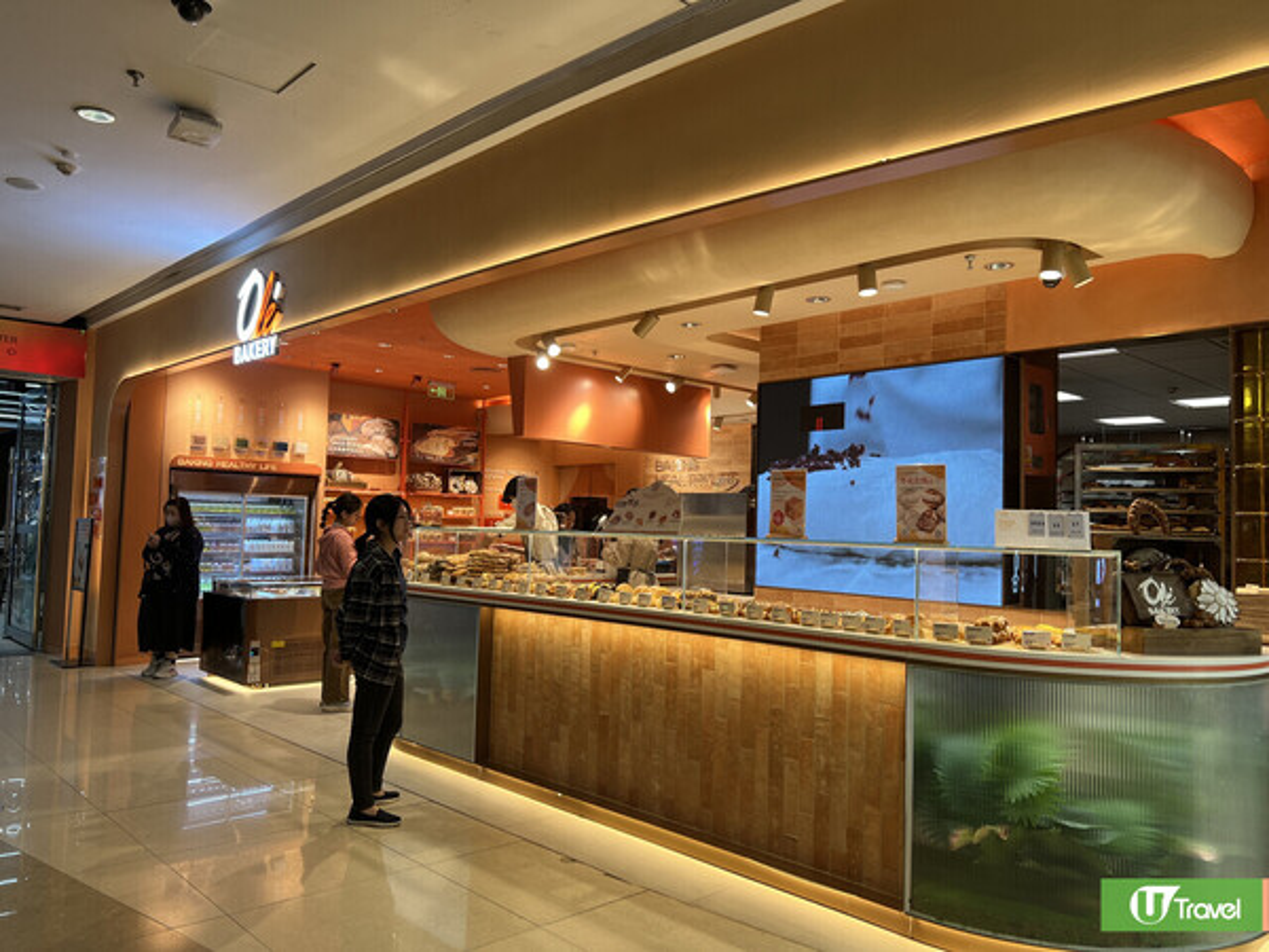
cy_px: 476
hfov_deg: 67.3
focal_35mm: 26
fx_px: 953
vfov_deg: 53.1
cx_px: 634
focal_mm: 5.7
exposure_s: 1/100
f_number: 1.5
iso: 50
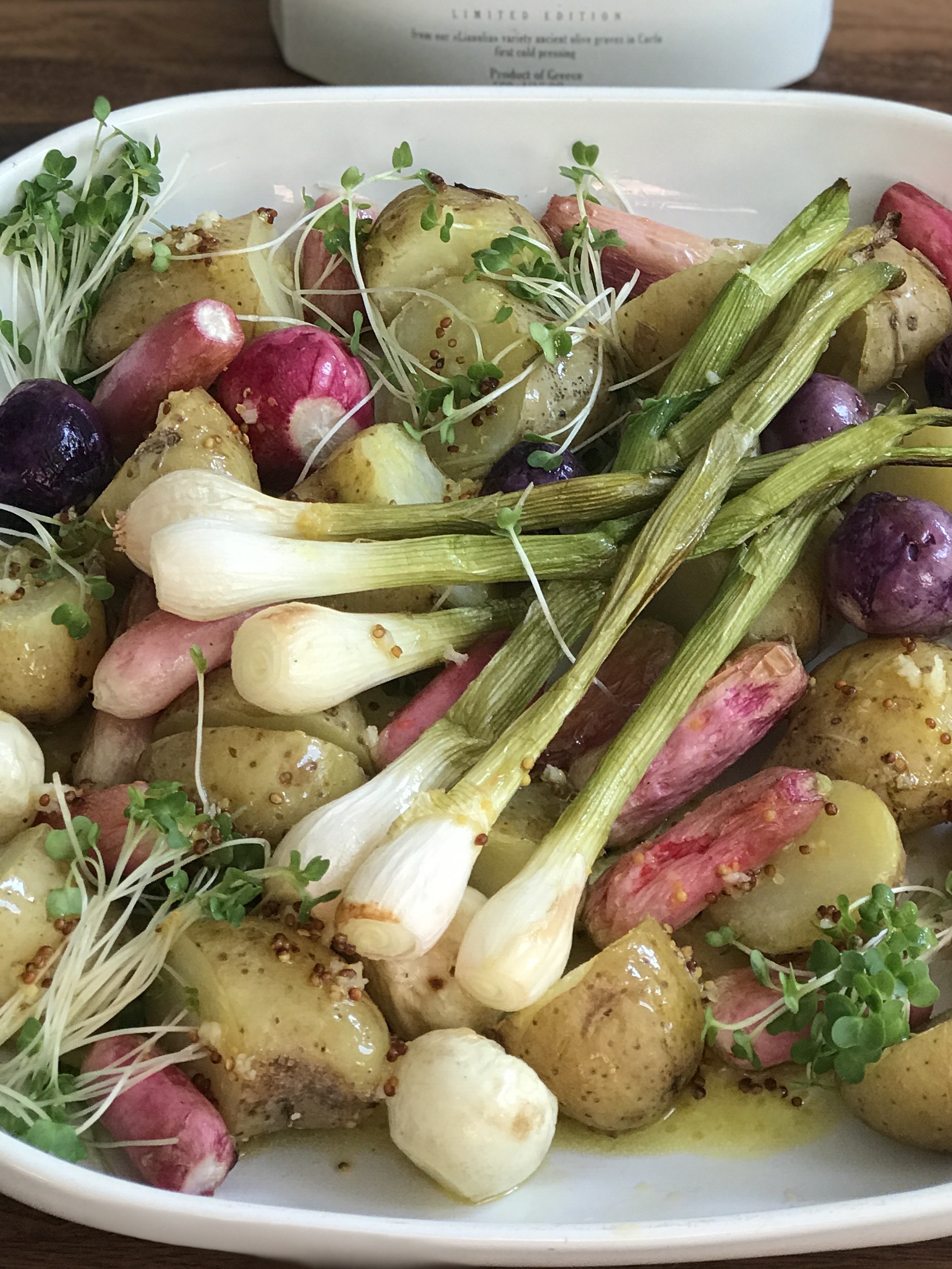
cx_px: 539
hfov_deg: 15.7
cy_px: 227
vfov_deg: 20.6
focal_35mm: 94
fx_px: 3447
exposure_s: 1/50
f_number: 2.8
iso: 32
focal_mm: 6.6
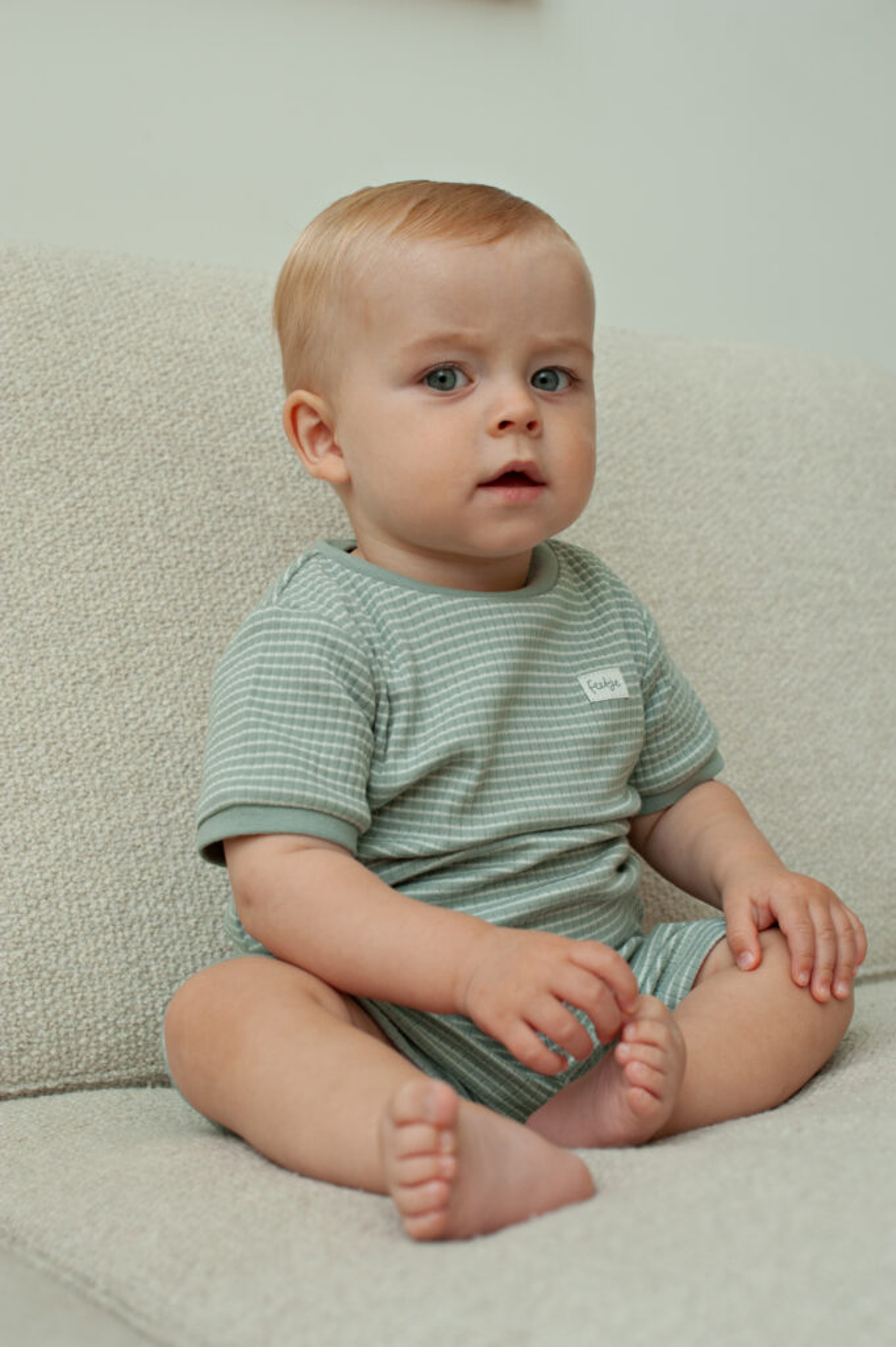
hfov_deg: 26.9
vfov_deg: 39.6
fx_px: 1870
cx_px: 448
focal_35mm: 50
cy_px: 674
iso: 640
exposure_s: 1/125
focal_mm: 50
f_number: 5.6
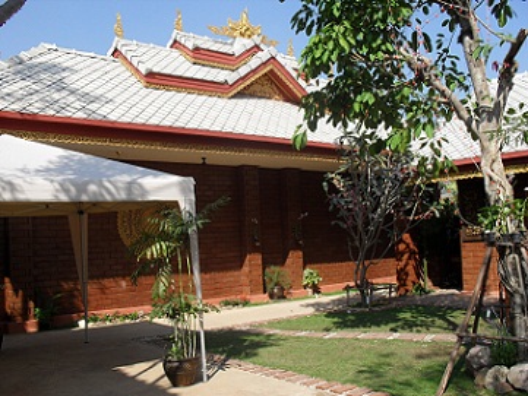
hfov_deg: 52.6
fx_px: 534
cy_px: 198
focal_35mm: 35
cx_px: 264
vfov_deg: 40.7
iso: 100
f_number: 8.4
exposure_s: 1/180
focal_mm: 6.3
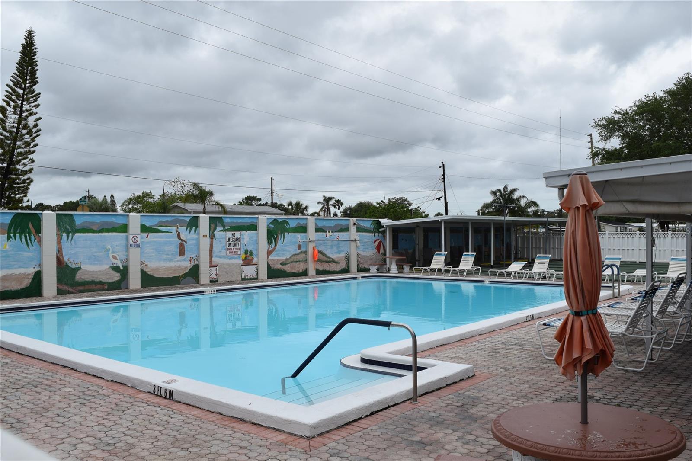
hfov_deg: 57.2
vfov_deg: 40.0
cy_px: 230
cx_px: 346
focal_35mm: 33
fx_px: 634
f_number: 10
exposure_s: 1/400
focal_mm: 22
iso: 200
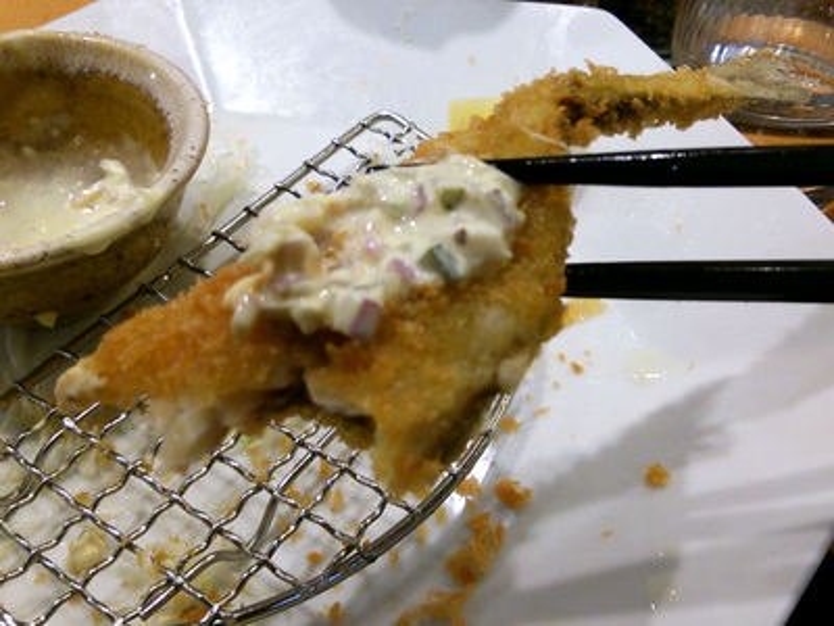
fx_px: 723
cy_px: 313
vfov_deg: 46.8
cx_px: 417
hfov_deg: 60.0
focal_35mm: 30
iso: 80
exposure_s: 1/100
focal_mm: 4.06
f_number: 1.94
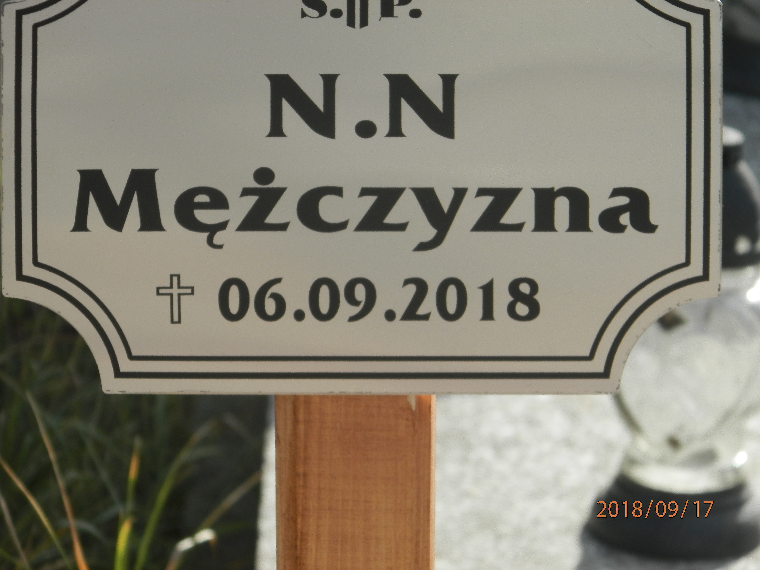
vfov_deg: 5.3
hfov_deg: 7.0
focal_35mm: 281
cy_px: 285
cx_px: 380
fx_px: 6169
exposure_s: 1/200
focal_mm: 50.2
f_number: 5.6
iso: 125
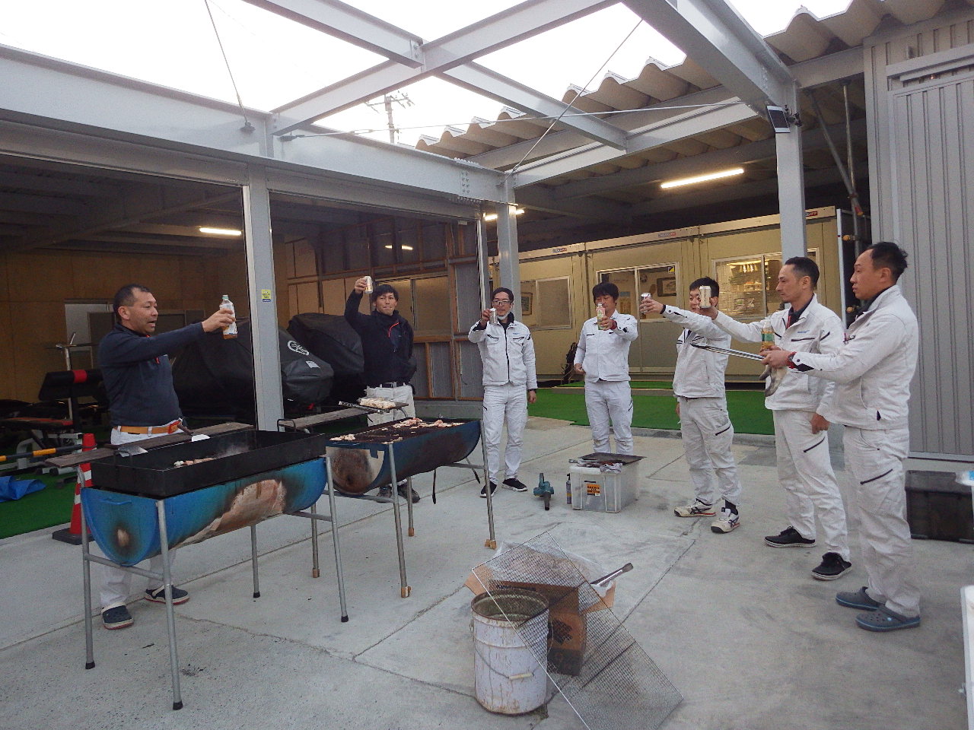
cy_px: 365
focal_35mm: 25
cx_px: 487
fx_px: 703
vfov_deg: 54.9
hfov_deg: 69.4
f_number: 2.8
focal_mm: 4.5
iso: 250
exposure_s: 1/80
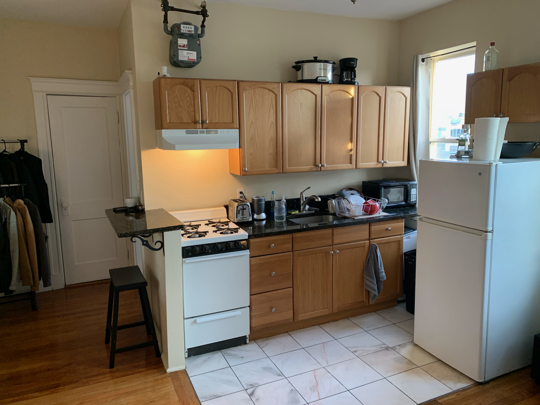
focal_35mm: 26
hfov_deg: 67.3
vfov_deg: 53.1
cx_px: 270
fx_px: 406
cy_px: 202
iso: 200
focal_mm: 4.25
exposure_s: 1/60
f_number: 1.8
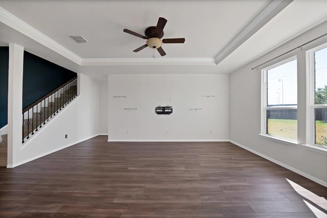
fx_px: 109
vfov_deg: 90.0
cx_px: 164
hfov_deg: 112.6
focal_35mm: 12
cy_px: 109
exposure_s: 1/13
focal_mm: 12
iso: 640
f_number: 9
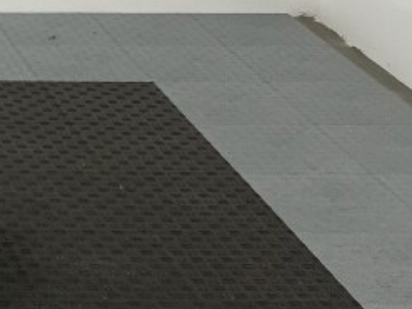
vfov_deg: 12.0
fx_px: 1439
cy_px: -35
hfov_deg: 14.5
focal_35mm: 121
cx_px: -306
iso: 372
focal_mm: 3.71
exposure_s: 1/40
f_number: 2.2
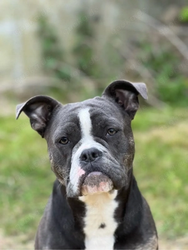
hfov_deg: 19.1
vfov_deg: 25.3
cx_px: 94
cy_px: 125
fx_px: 558
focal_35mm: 77
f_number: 2.8
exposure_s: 1/121
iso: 64
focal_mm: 9
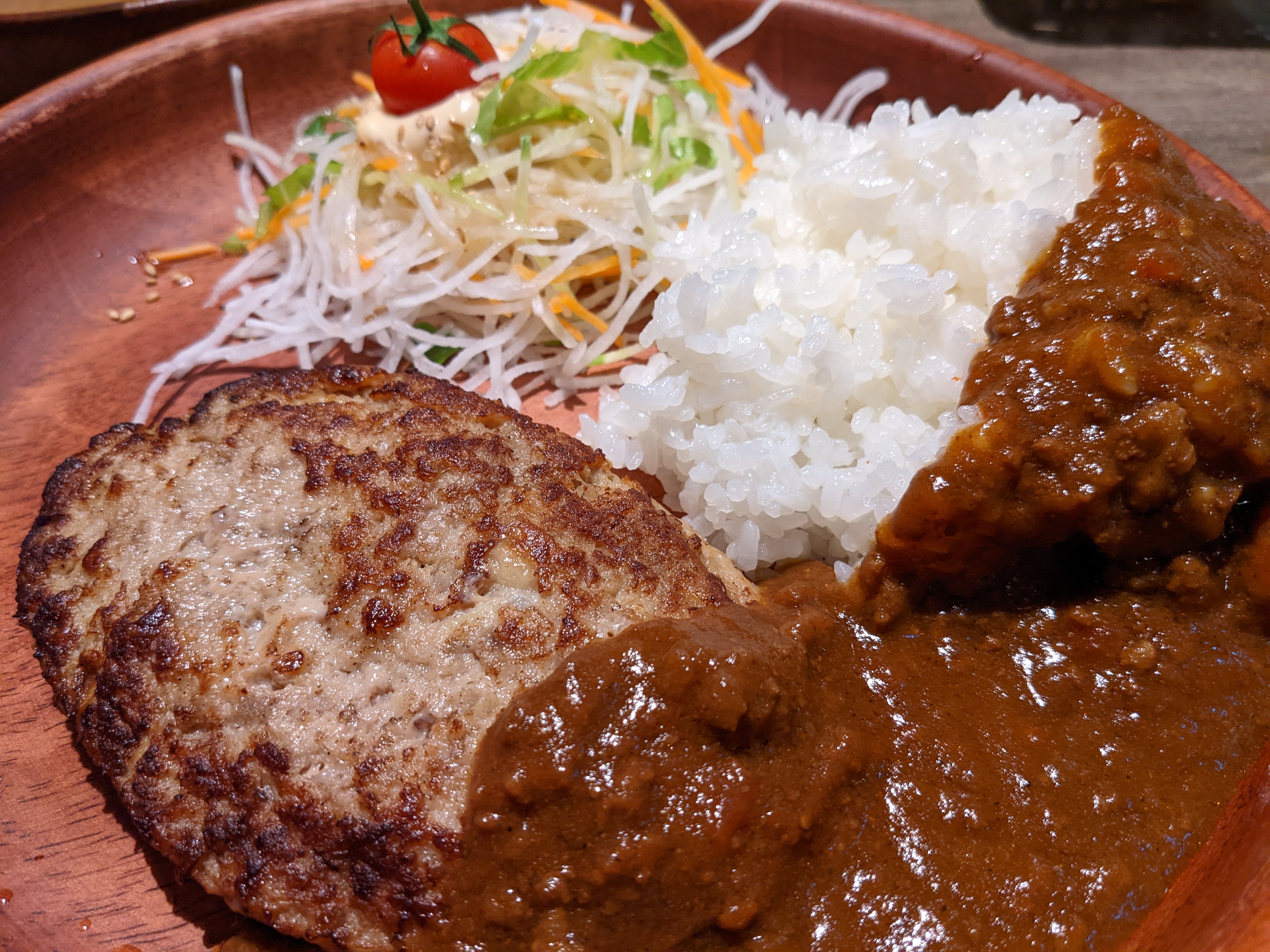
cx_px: 635
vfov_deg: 51.4
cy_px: 476
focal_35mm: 27
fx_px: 991
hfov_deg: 65.3
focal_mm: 4.38
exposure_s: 1/25
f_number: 1.73
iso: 119
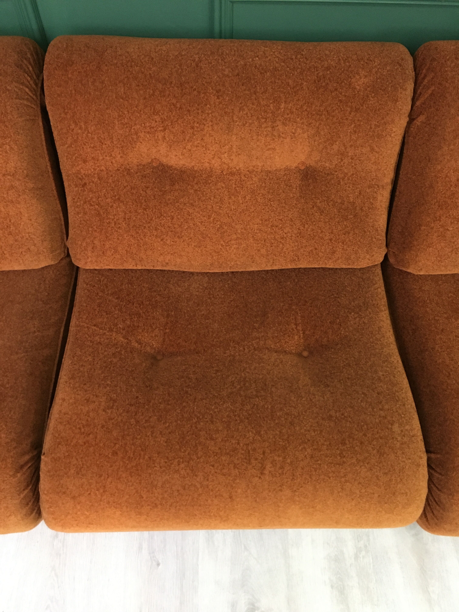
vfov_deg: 61.7
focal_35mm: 29
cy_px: 306
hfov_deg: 48.2
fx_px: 513
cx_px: 230
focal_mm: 4.15
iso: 250
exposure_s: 1/17
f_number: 2.2
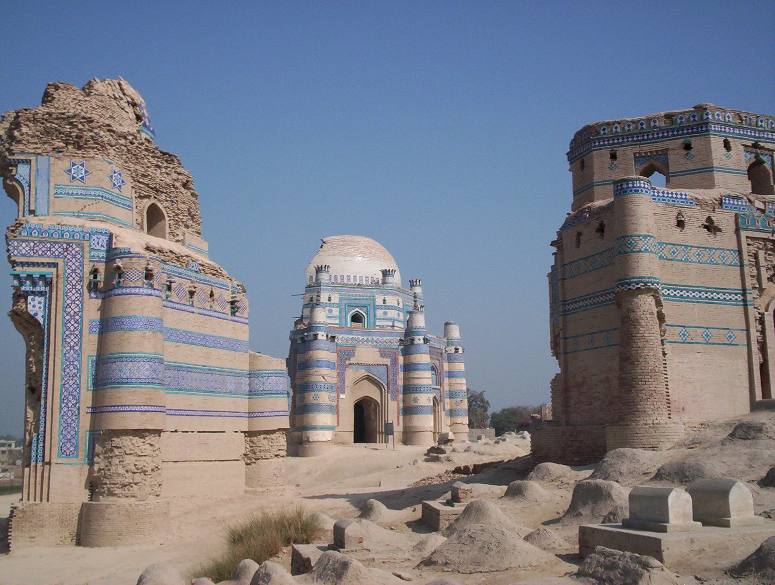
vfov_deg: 37.9
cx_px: 388
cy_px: 292
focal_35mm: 38
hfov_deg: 48.9
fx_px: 853
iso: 100
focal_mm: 4.99
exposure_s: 1/2000
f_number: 4.5
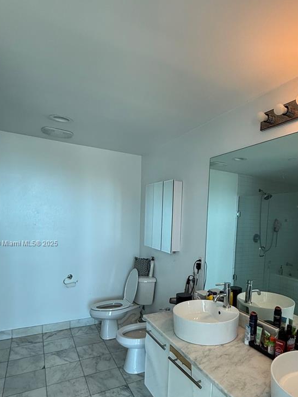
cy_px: 244
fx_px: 264
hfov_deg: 57.4
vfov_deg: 72.9
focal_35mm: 23
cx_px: 202
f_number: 2.2
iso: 160
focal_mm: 2.22
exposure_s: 1/99
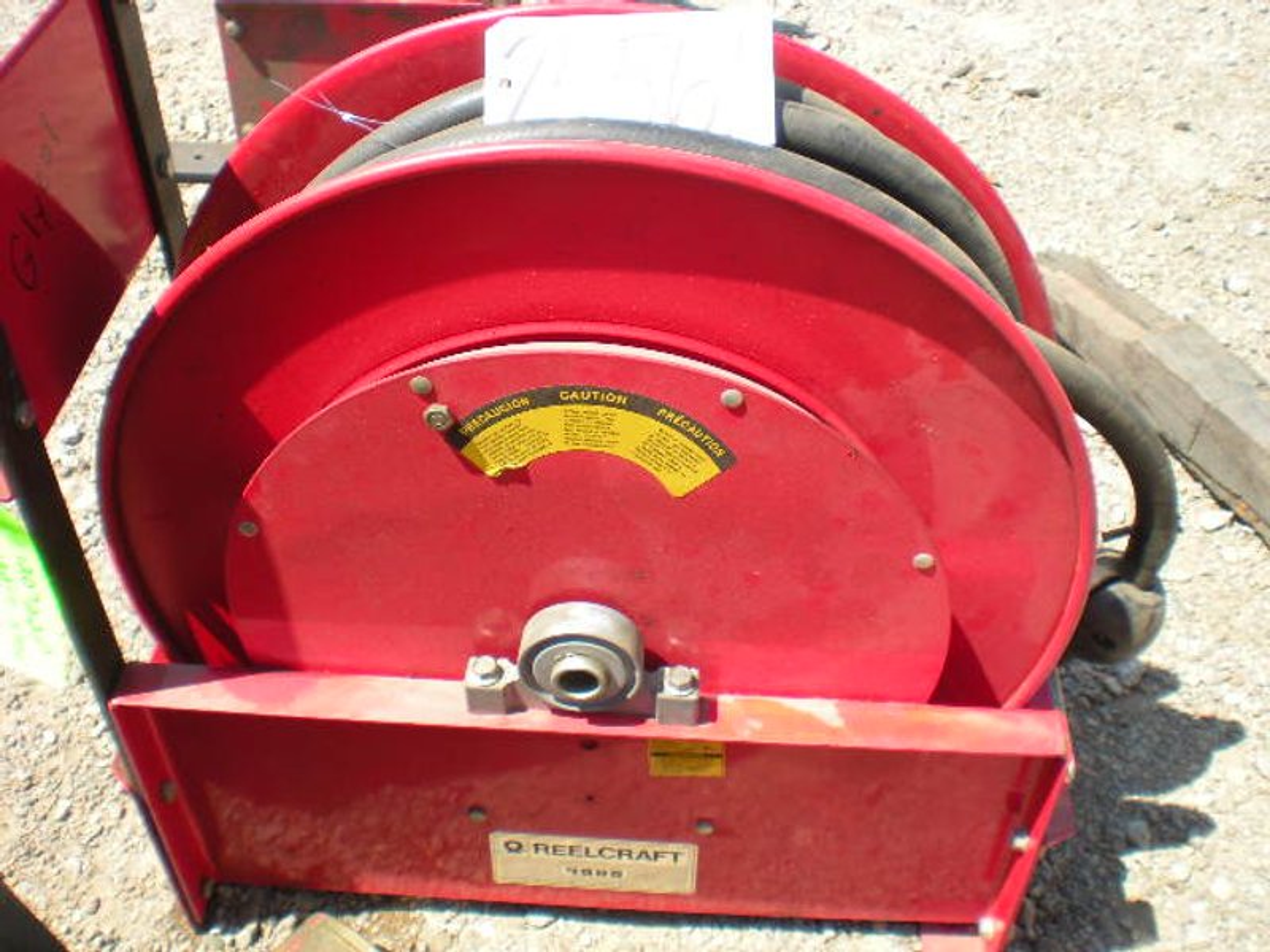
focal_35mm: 38
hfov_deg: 49.0
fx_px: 1394
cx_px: 635
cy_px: 476
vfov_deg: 37.7
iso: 64
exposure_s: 1/153
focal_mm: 6.3
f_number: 4.6
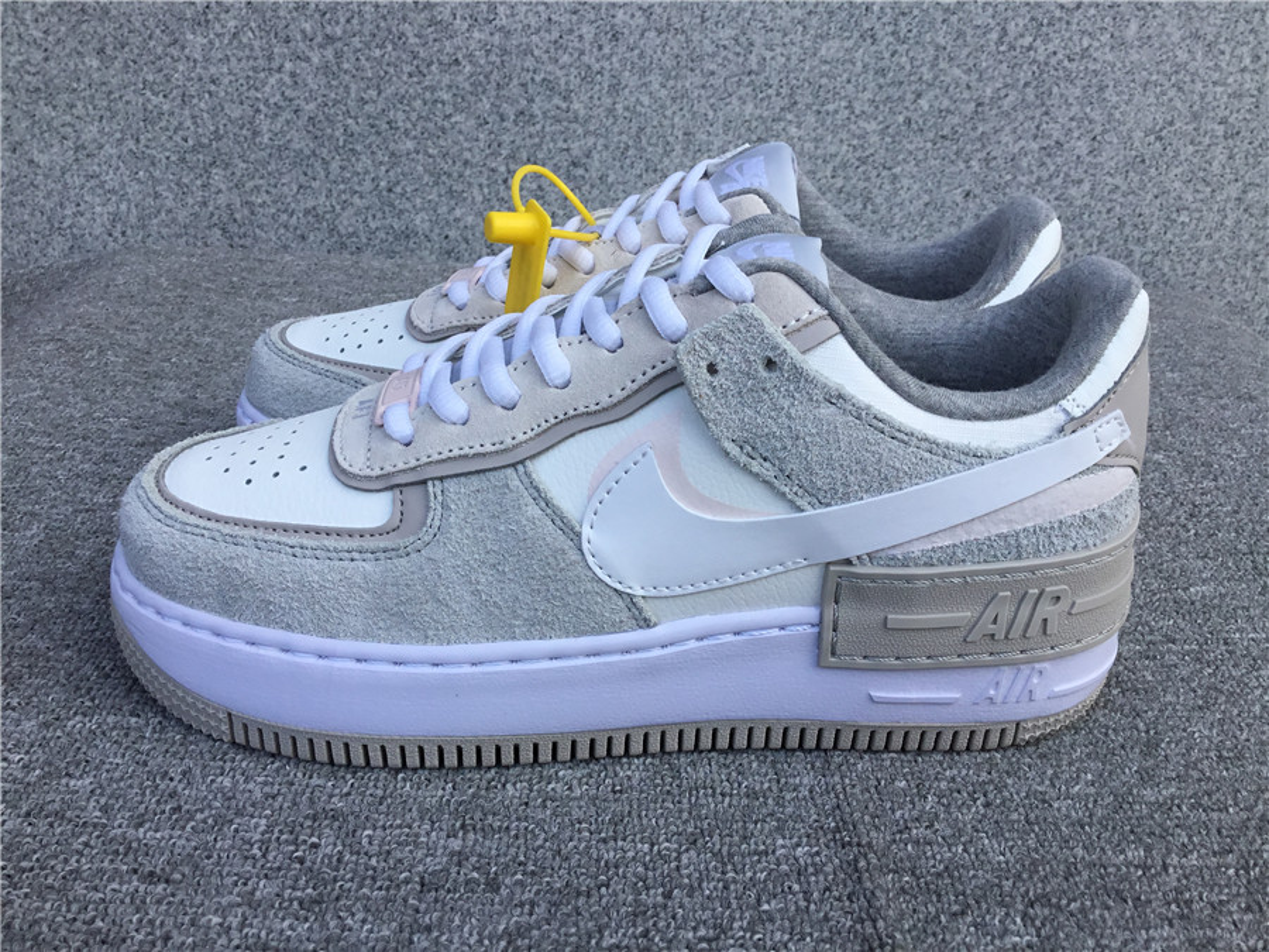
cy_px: 476
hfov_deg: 58.4
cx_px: 634
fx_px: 1136
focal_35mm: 31
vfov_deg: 45.4
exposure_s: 1/304
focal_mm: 3.3
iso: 25
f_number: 2.4
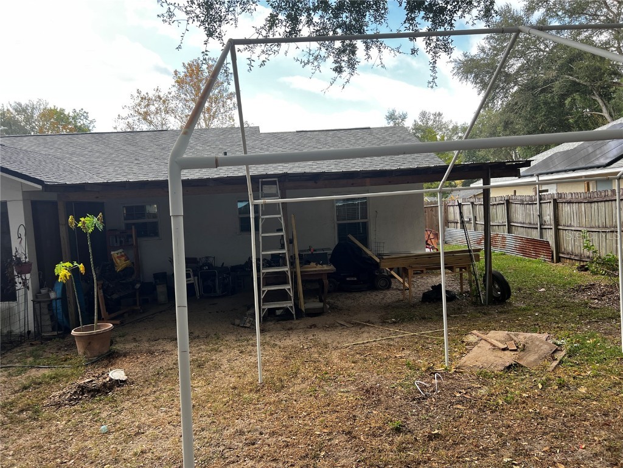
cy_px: 234
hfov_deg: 67.3
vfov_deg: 53.1
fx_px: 468
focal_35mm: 26
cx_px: 312
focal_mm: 5.7
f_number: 1.5
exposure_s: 1/375
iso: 50
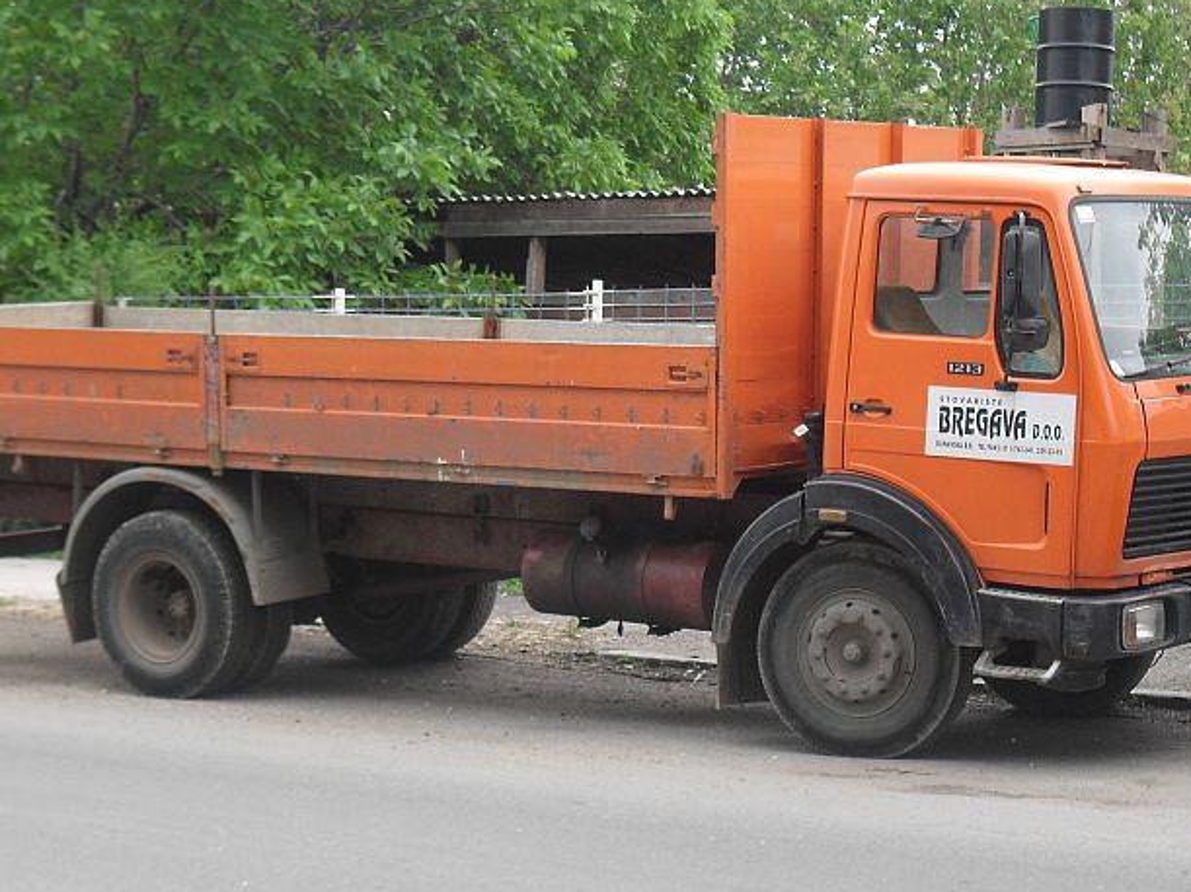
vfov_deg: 14.0
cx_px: 561
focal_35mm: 106
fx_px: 3646
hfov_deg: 18.5
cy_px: 465
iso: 80
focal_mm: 13.5
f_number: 4
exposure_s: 1/60
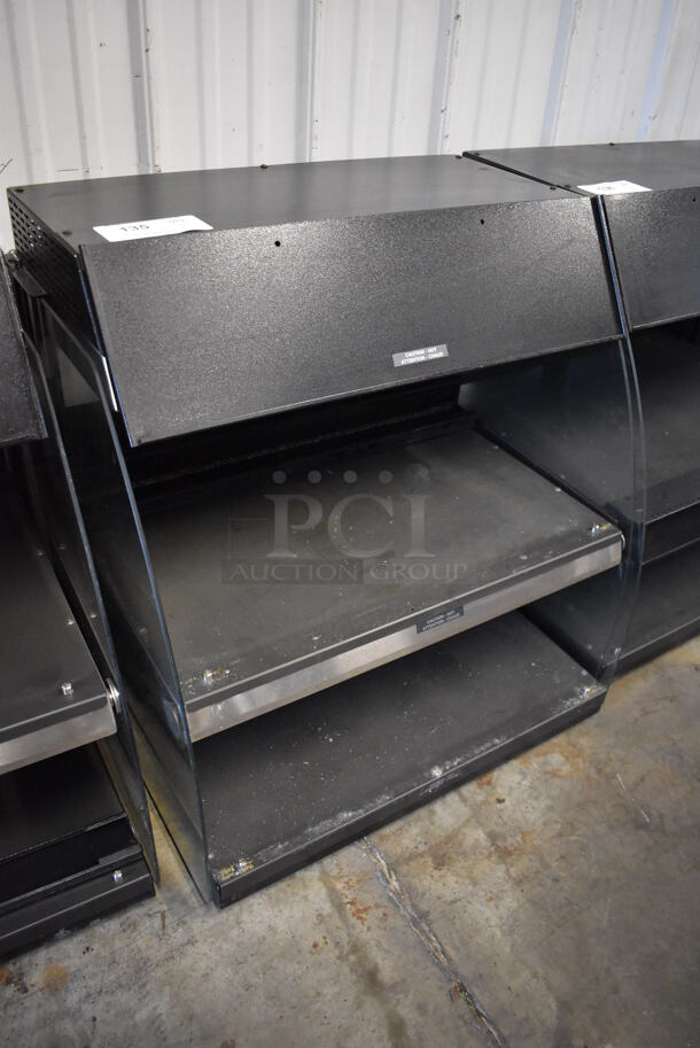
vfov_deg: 67.3
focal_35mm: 27
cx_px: 350
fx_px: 786
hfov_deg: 48.0
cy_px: 524
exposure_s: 1/125
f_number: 3.5
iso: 4500
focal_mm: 18
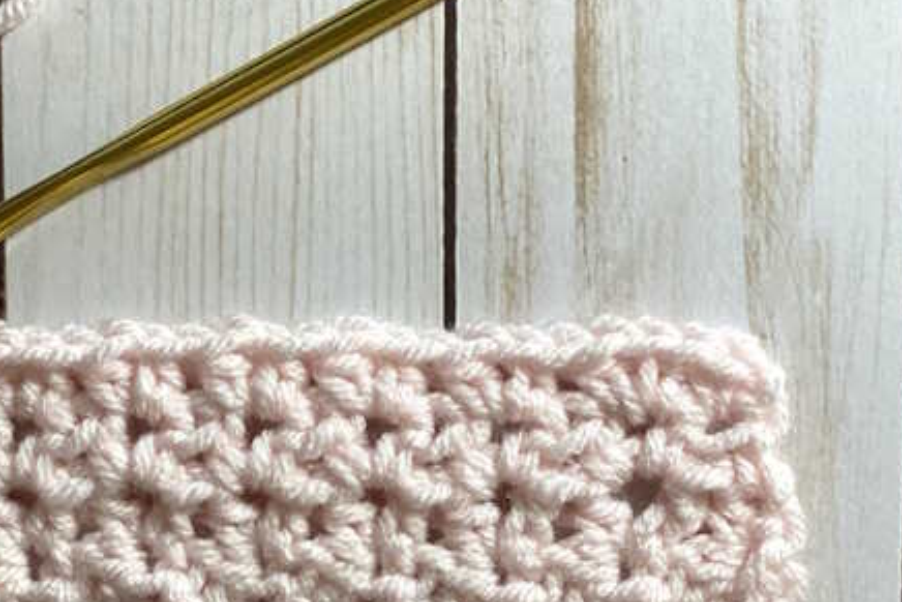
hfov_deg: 21.7
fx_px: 2331
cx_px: 217
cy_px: 502
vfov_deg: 14.6
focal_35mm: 93
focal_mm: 6
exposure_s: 1/120
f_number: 2
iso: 125
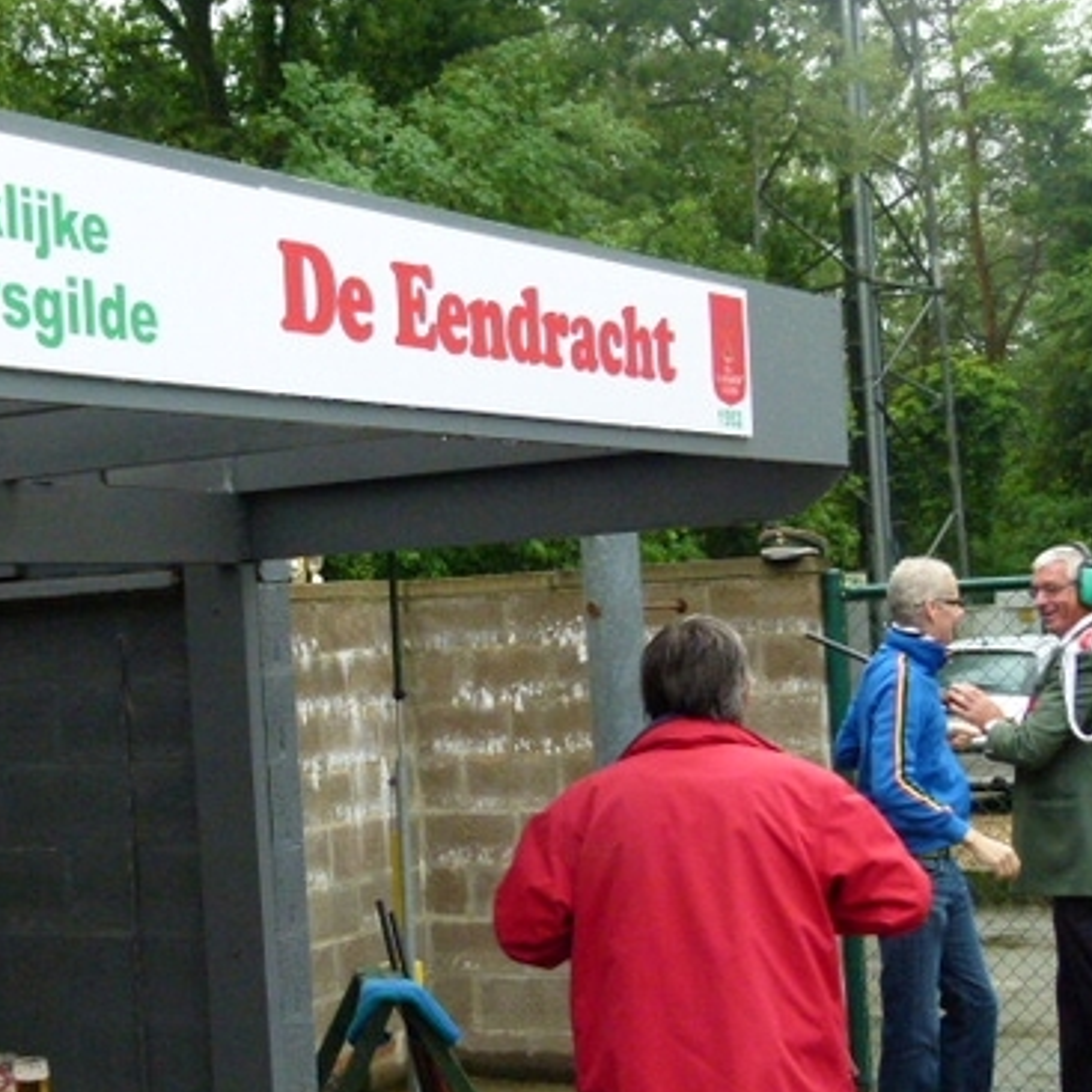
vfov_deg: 25.3
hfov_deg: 25.0
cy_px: 619
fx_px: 2427
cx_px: 256
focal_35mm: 68
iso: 400
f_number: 3.2
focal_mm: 8.5
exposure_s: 1/250
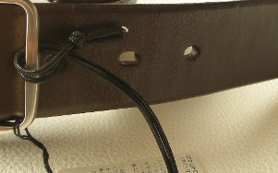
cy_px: 17
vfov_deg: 17.4
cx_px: 74
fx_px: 561
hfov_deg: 27.5
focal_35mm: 74
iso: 50
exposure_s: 1/30.6
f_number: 2.8
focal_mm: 5.8
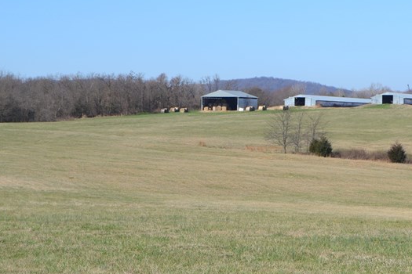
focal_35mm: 124
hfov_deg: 16.5
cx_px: 294
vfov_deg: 11.0
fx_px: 1419
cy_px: 54
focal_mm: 40
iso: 100
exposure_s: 1/250
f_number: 8
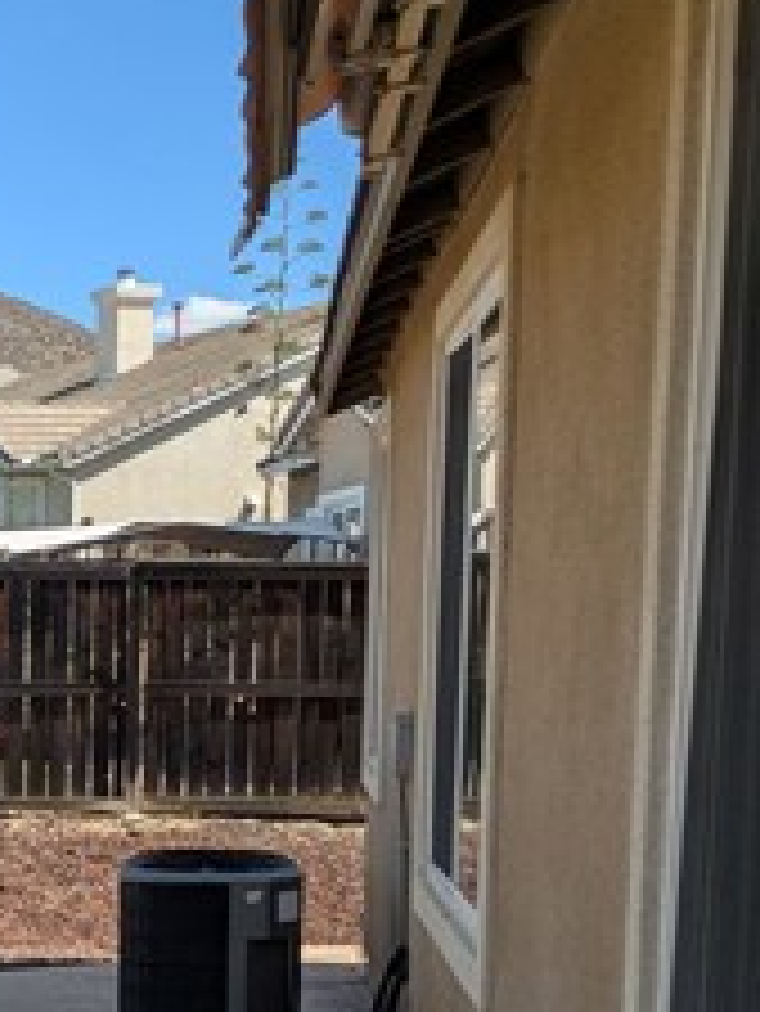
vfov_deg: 26.2
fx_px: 2076
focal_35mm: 71
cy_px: 976
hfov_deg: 18.9
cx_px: -277
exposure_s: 1/1546
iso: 51
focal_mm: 5.43
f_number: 1.89
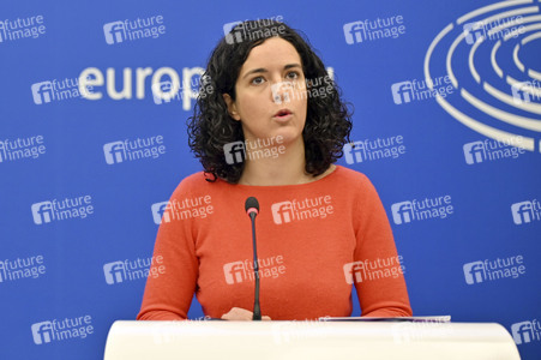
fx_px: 1802
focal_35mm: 120
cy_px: 180
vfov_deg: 11.4
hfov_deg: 17.1
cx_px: 270
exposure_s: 1/160
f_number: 2.8
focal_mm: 120
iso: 640
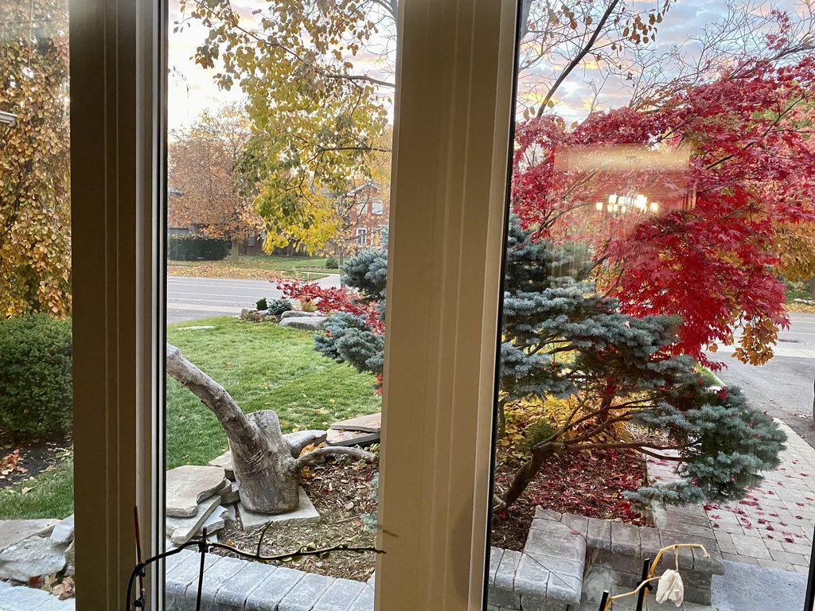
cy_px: 306
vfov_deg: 53.1
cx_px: 408
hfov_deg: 67.3
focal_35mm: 26
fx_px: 612
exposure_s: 1/40
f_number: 1.8
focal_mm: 4.25
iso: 500
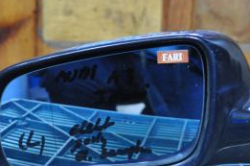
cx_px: 148
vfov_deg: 14.8
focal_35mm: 92
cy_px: 100
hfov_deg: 22.2
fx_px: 638
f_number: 4.8
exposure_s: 1/8
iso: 1600
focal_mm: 32
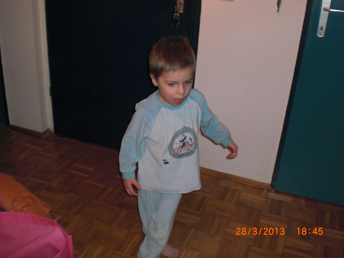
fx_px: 378
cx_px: 172
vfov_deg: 37.7
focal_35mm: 38
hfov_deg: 49.0
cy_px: 129
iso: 200
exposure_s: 1/30
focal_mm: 6.3
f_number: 3.1
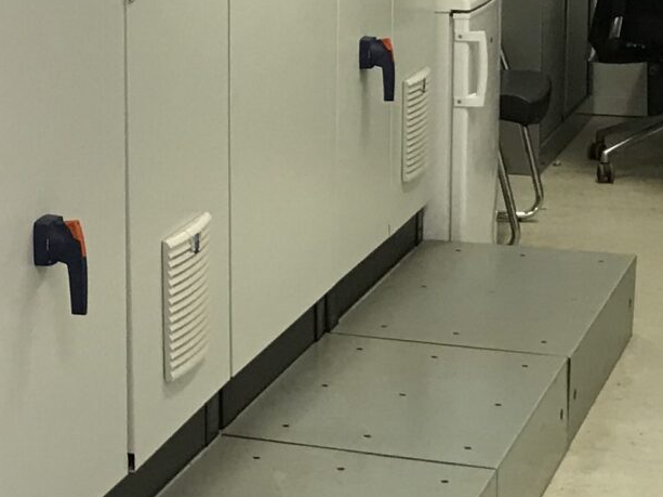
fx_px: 2240
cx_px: -171
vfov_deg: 12.6
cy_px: 79
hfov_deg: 16.1
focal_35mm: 117
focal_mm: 3.99
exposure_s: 1/33
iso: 20
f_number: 1.8
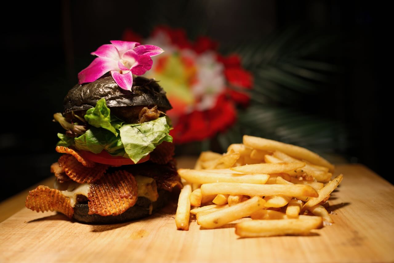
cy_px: 132
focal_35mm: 35
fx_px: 383
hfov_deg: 54.4
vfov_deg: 37.8
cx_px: 197
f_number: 2.8
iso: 250
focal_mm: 35
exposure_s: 1/200
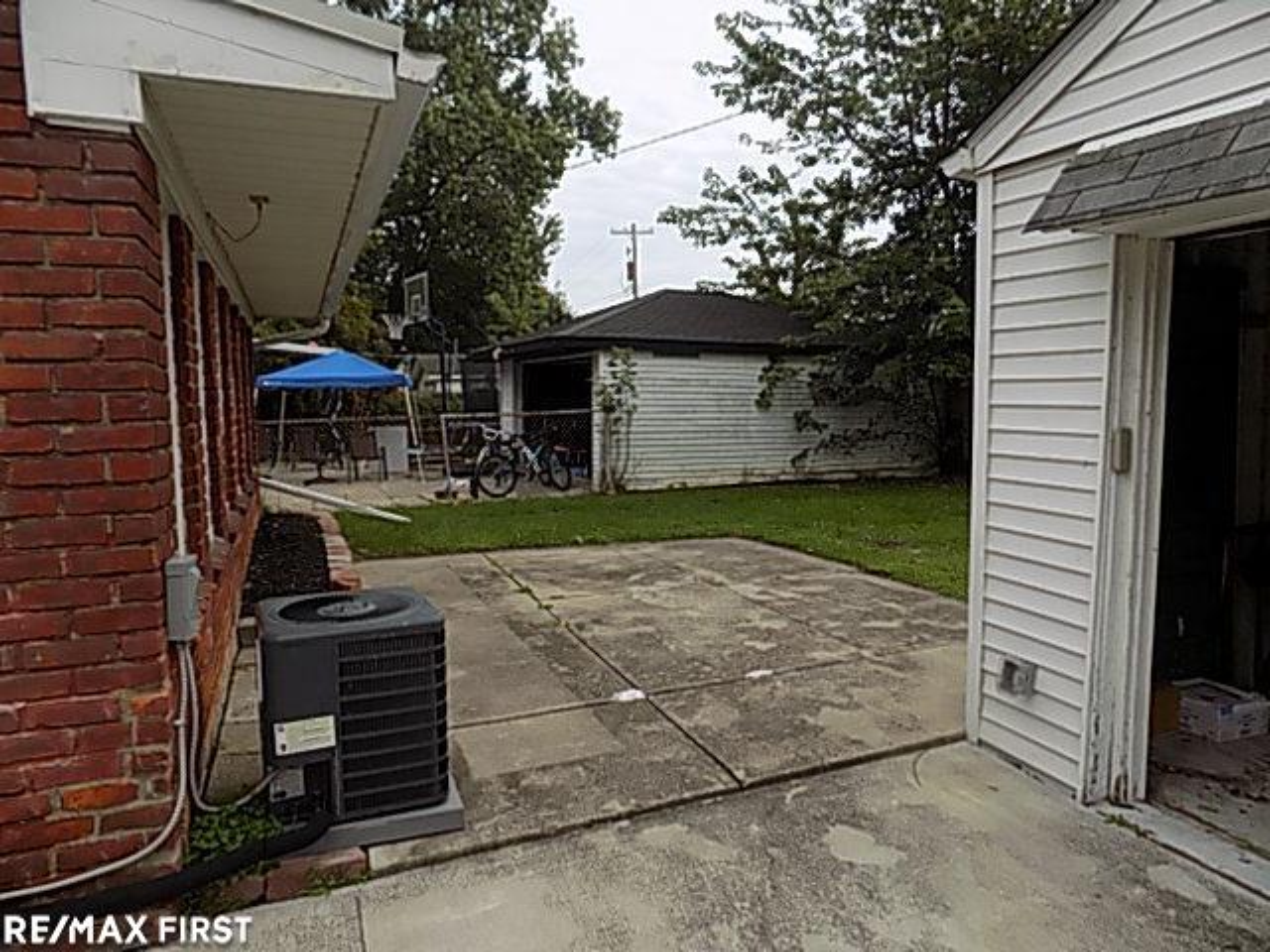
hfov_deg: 73.9
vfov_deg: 58.9
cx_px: 635
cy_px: 476
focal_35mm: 23
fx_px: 844
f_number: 3.1
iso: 80
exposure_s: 1/500
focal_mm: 4
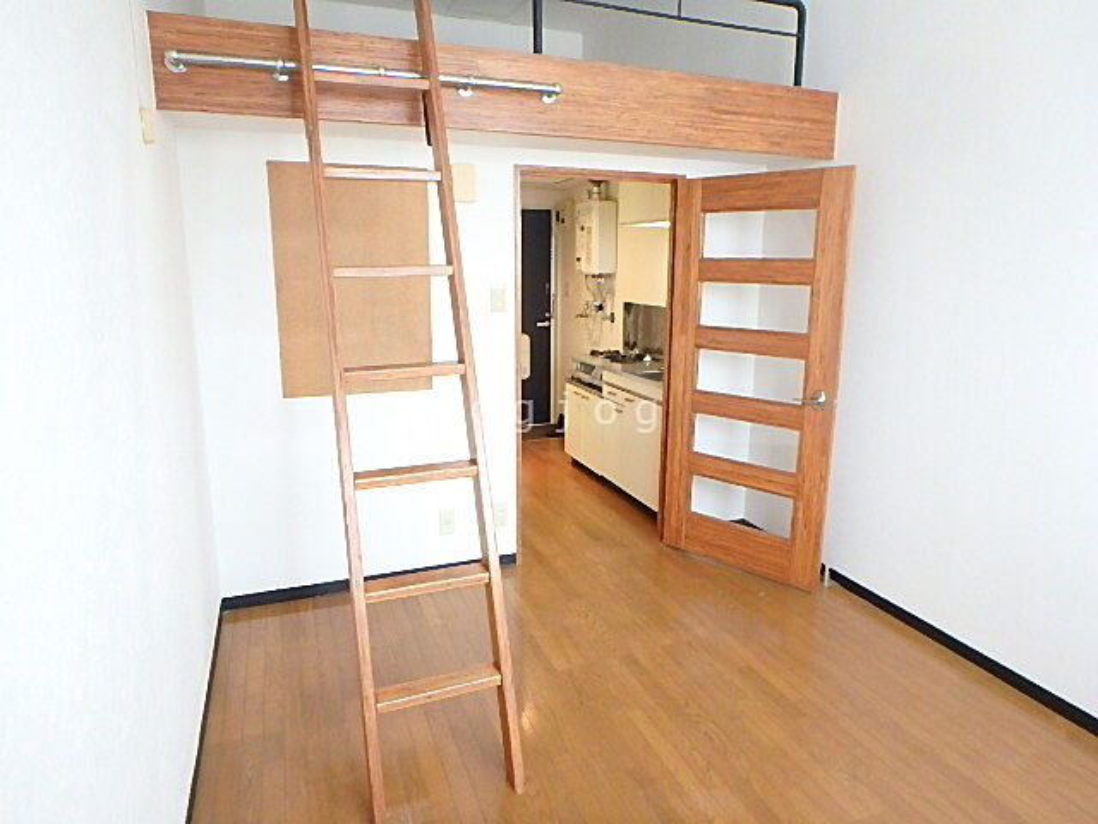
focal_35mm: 21
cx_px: 549
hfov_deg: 79.0
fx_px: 666
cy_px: 412
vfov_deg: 63.4
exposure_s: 1/15
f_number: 3.5
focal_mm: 3.7
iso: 800
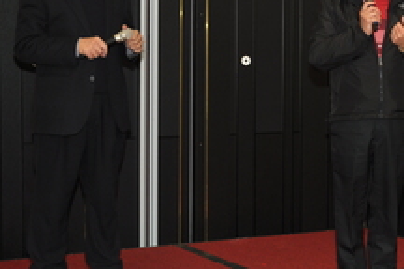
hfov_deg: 20.1
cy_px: 88
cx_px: 352
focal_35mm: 100
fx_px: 1122
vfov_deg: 13.7
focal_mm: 36
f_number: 5
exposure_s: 1/125
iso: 200
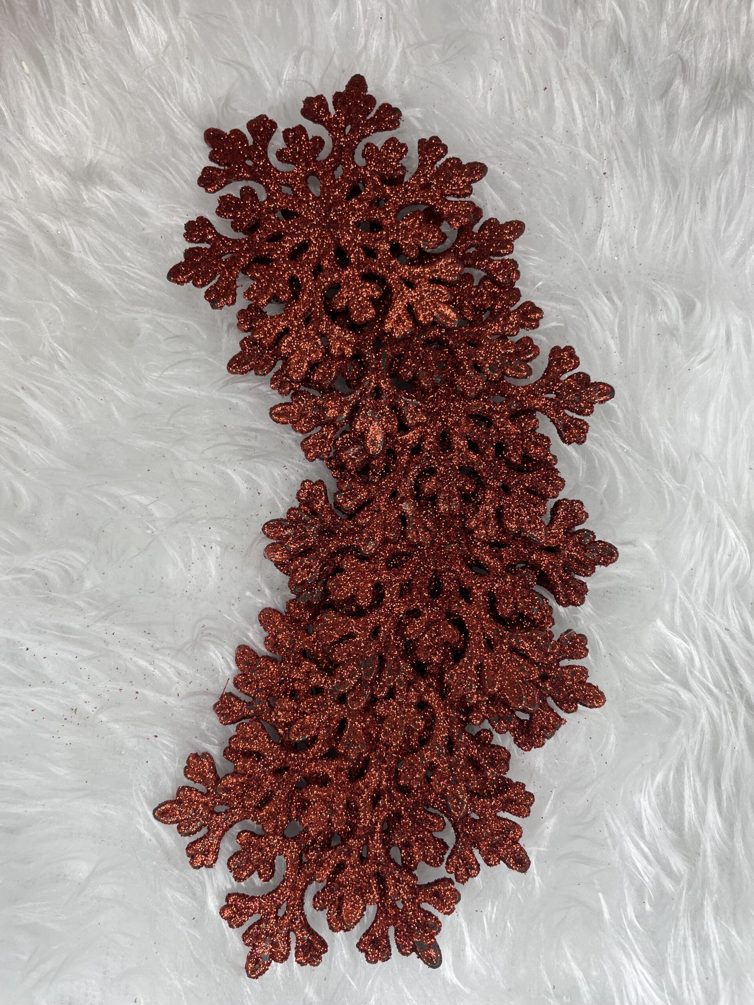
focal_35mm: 26
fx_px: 755
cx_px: 377
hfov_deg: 53.1
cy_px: 502
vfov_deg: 67.3
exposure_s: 1/120
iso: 32
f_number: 1.6
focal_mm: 4.2
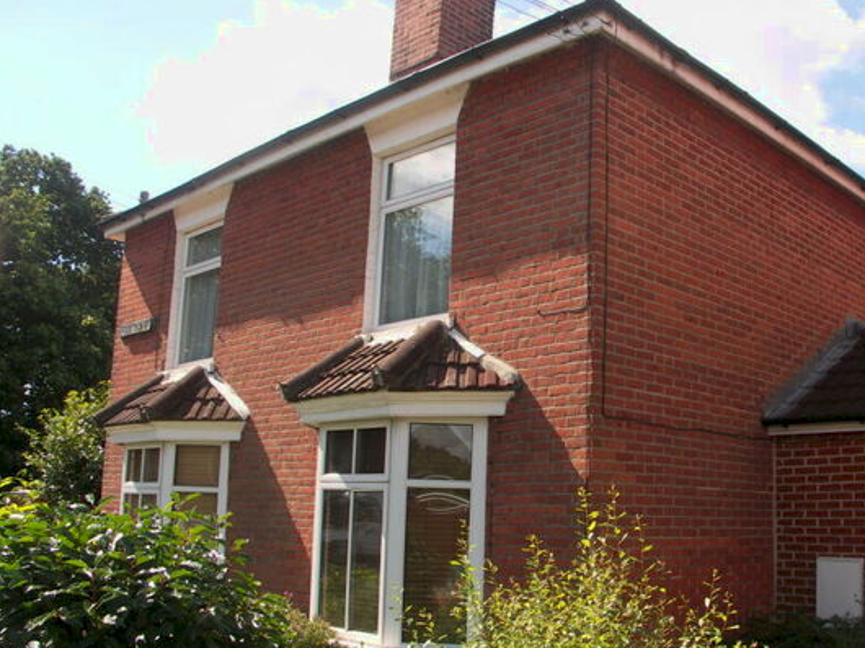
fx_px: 924
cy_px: 366
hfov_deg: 49.4
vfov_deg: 38.6
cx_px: 568
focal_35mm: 37
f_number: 5
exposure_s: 1/160
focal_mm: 7.2
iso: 50
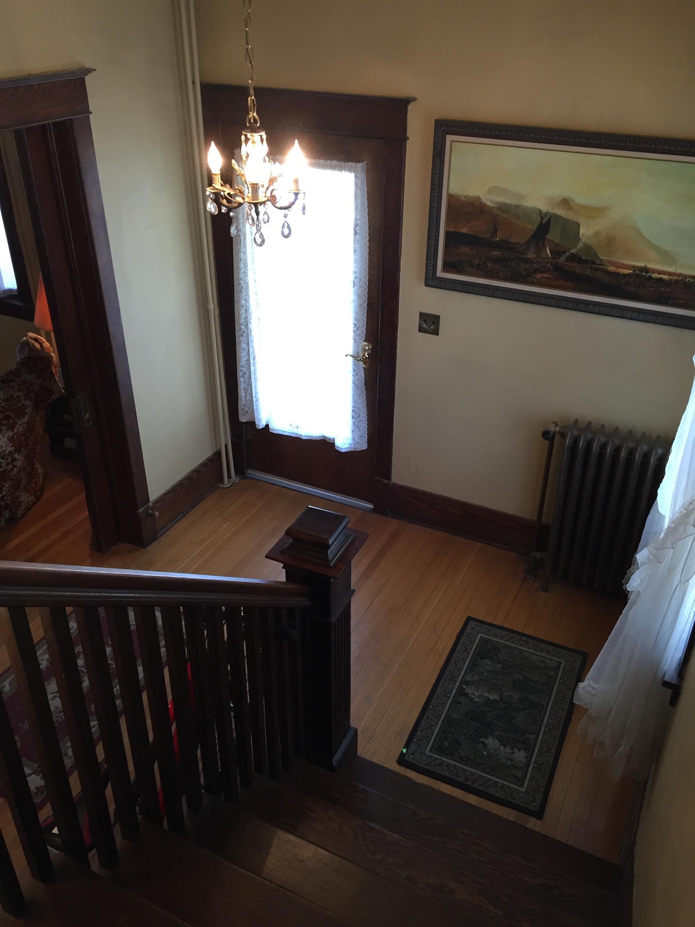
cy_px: 464
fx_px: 776
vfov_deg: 61.7
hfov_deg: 48.2
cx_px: 348
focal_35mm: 29
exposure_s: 1/30
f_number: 2.2
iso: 100
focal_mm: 4.15
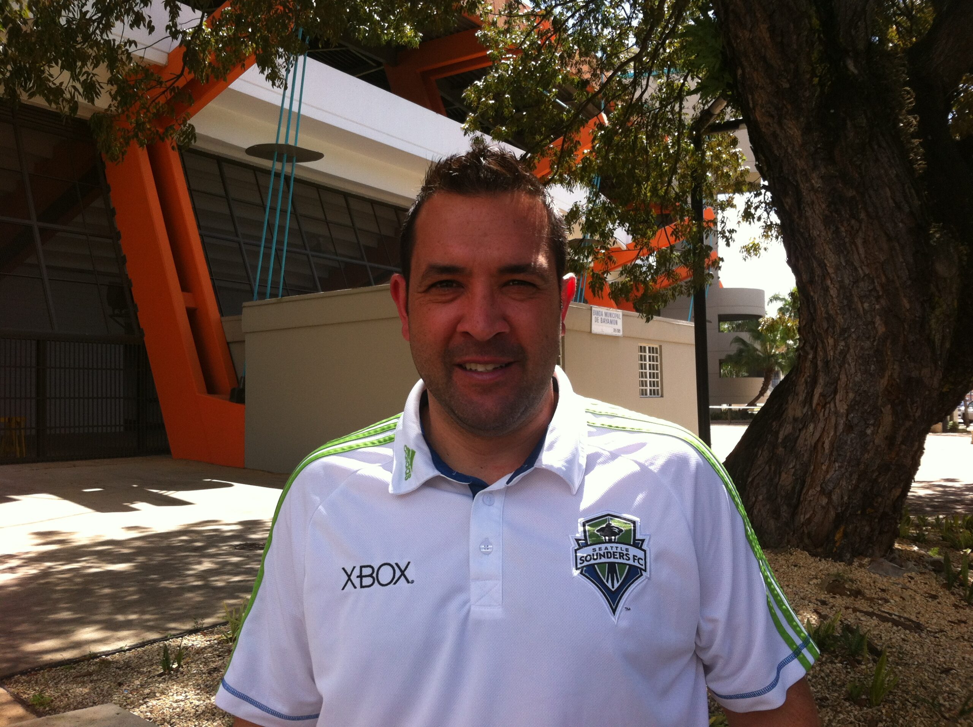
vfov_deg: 40.6
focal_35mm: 35
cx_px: 486
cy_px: 364
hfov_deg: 52.7
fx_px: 982
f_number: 2.8
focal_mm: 3.85
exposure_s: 1/431
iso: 80
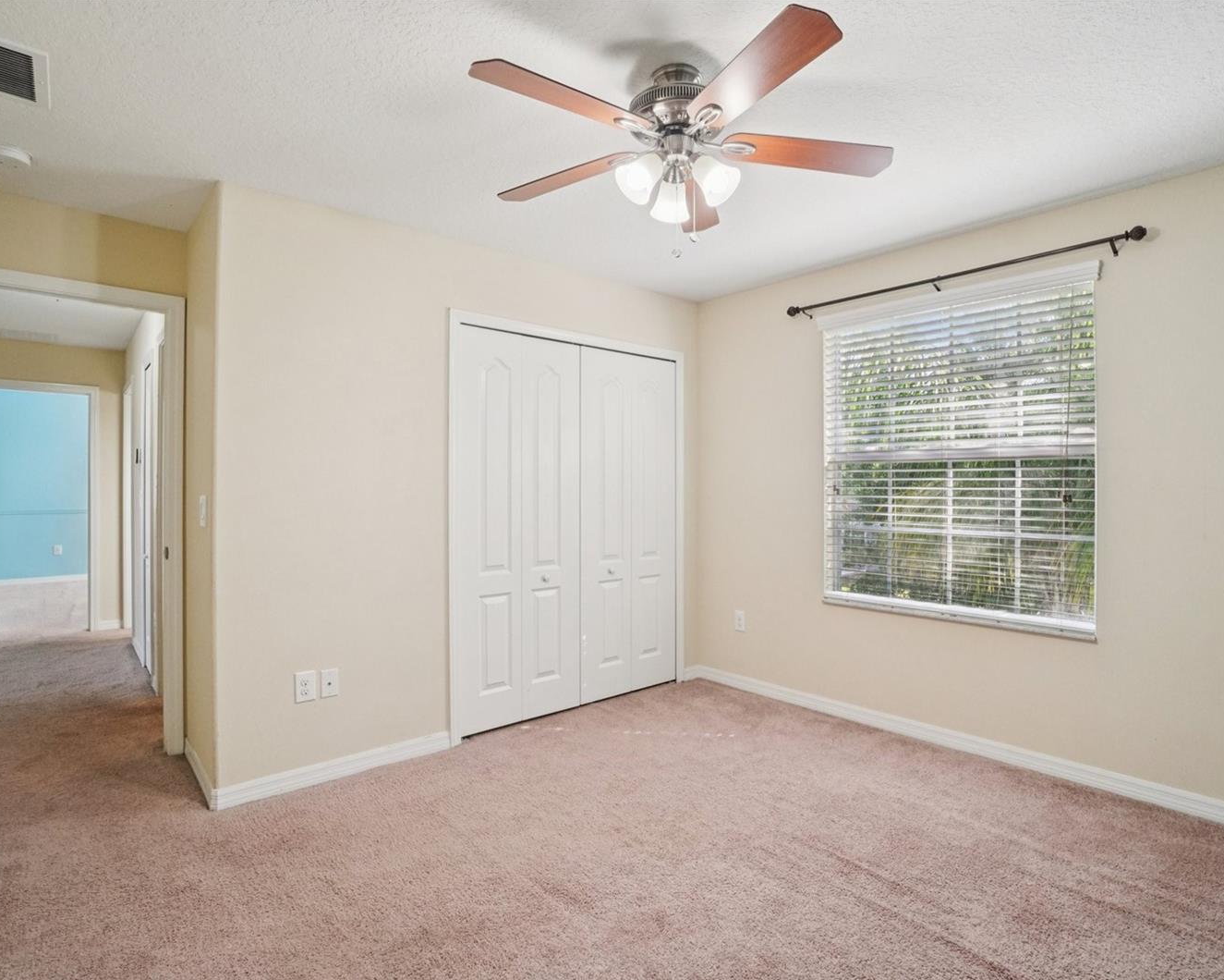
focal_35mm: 17
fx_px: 616
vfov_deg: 77.0
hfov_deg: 89.6
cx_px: 639
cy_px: 489
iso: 400
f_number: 8
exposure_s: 1/30
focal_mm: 10
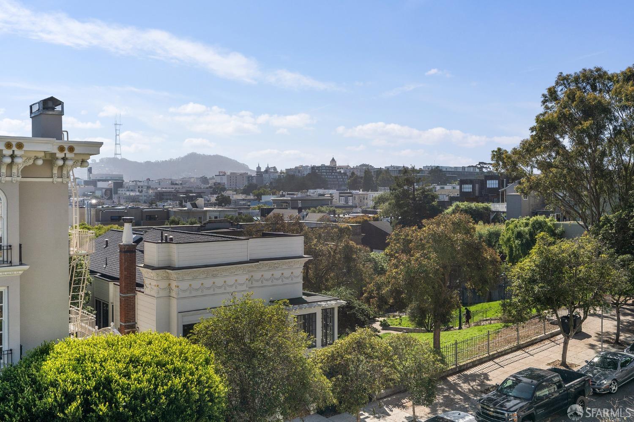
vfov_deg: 37.8
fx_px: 616
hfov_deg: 54.5
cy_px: 211
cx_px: 317
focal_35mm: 35
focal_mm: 35
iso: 400
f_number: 8
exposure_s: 1/2000
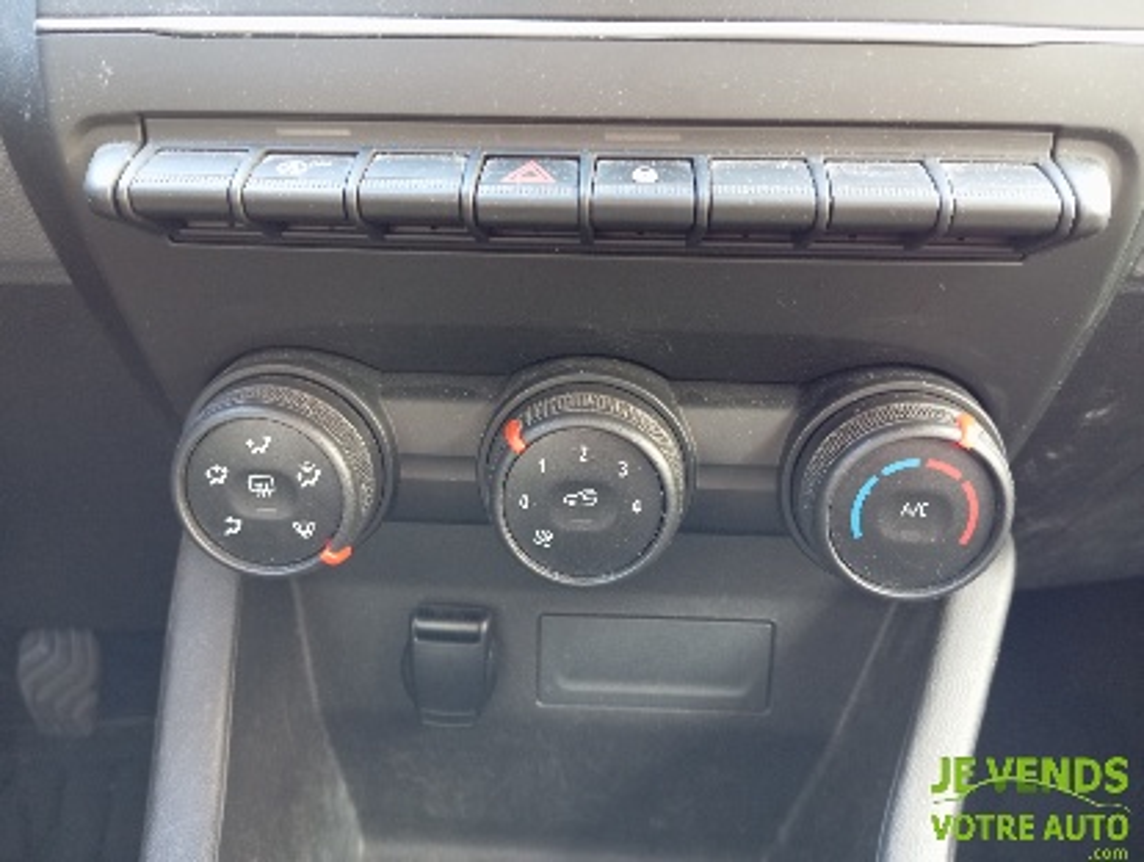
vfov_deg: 49.9
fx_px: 927
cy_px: 431
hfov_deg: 63.4
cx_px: 572
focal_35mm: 28
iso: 804
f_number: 1.8
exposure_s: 1/33.3
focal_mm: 4.22
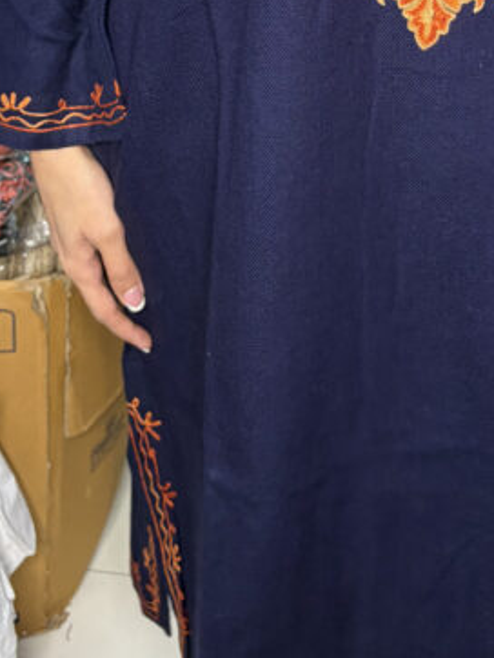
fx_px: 1273
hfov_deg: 21.8
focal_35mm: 67
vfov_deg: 27.4
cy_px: 8
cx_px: 374
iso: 200
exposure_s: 1/50
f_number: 1.6
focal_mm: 5.96
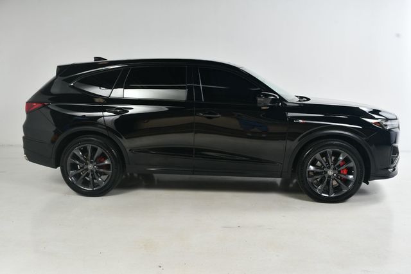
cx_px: 206
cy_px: 137
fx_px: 388
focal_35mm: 34
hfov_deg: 55.8
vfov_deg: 38.8
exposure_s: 1/160
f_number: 10
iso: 100
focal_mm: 23
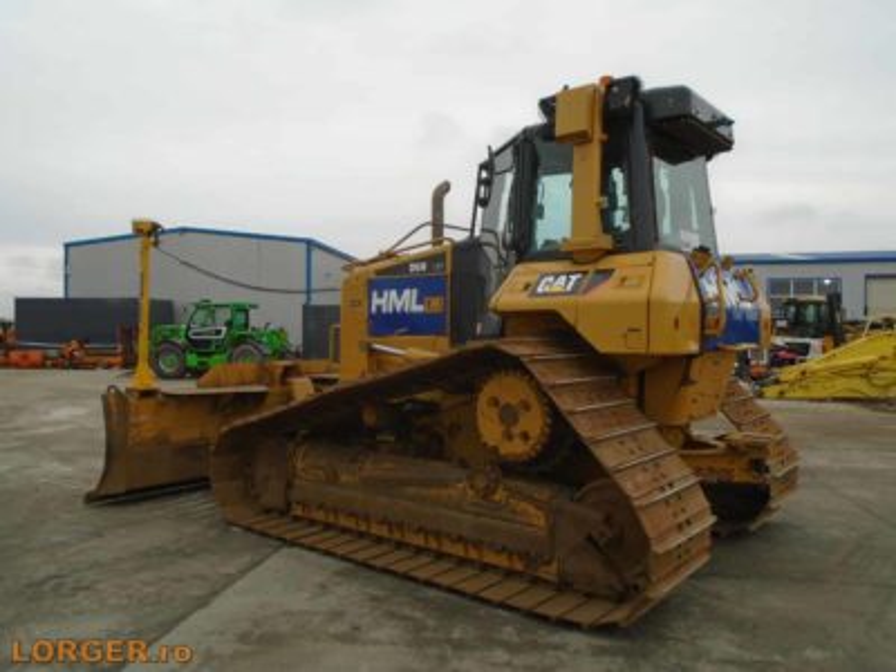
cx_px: 448
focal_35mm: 26
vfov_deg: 53.1
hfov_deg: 67.3
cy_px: 336
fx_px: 673
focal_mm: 4.6
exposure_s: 1/320
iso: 100
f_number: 3.2
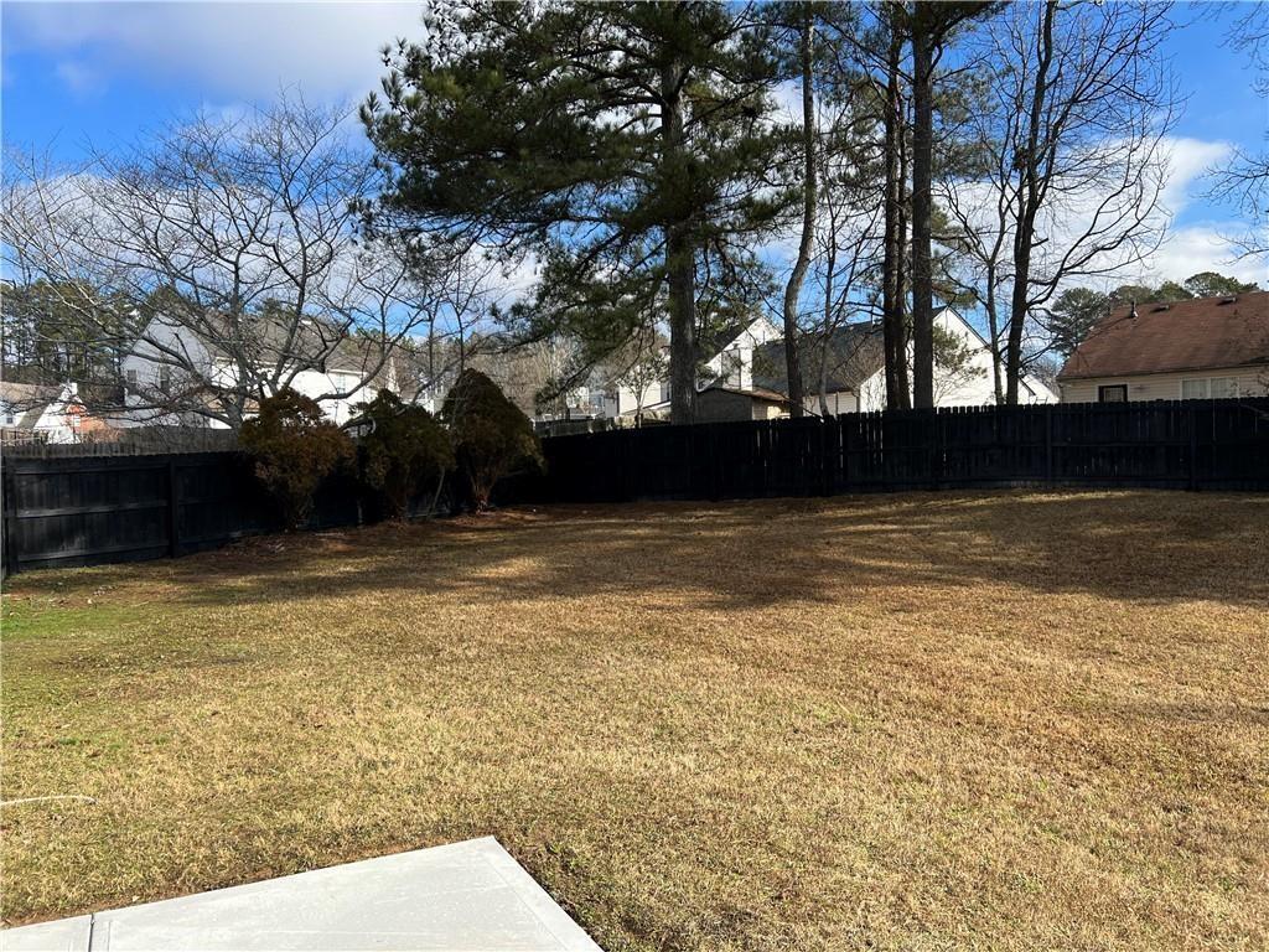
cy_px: 476
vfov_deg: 53.1
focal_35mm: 26
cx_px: 634
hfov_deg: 67.3
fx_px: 953
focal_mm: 5.7
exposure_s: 1/2632
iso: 50
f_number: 1.5
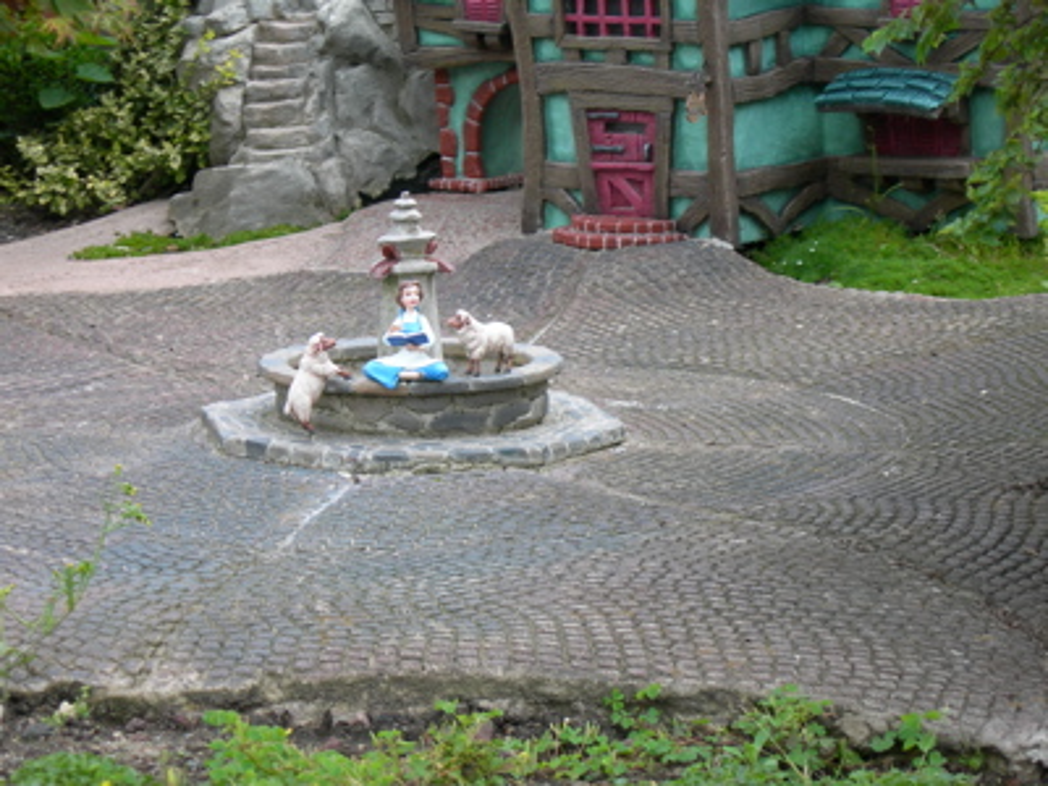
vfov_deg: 13.0
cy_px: 393
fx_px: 3451
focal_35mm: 114
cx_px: 524
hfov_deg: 17.3
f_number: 4.9
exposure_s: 1/93.8
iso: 50
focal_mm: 23.4
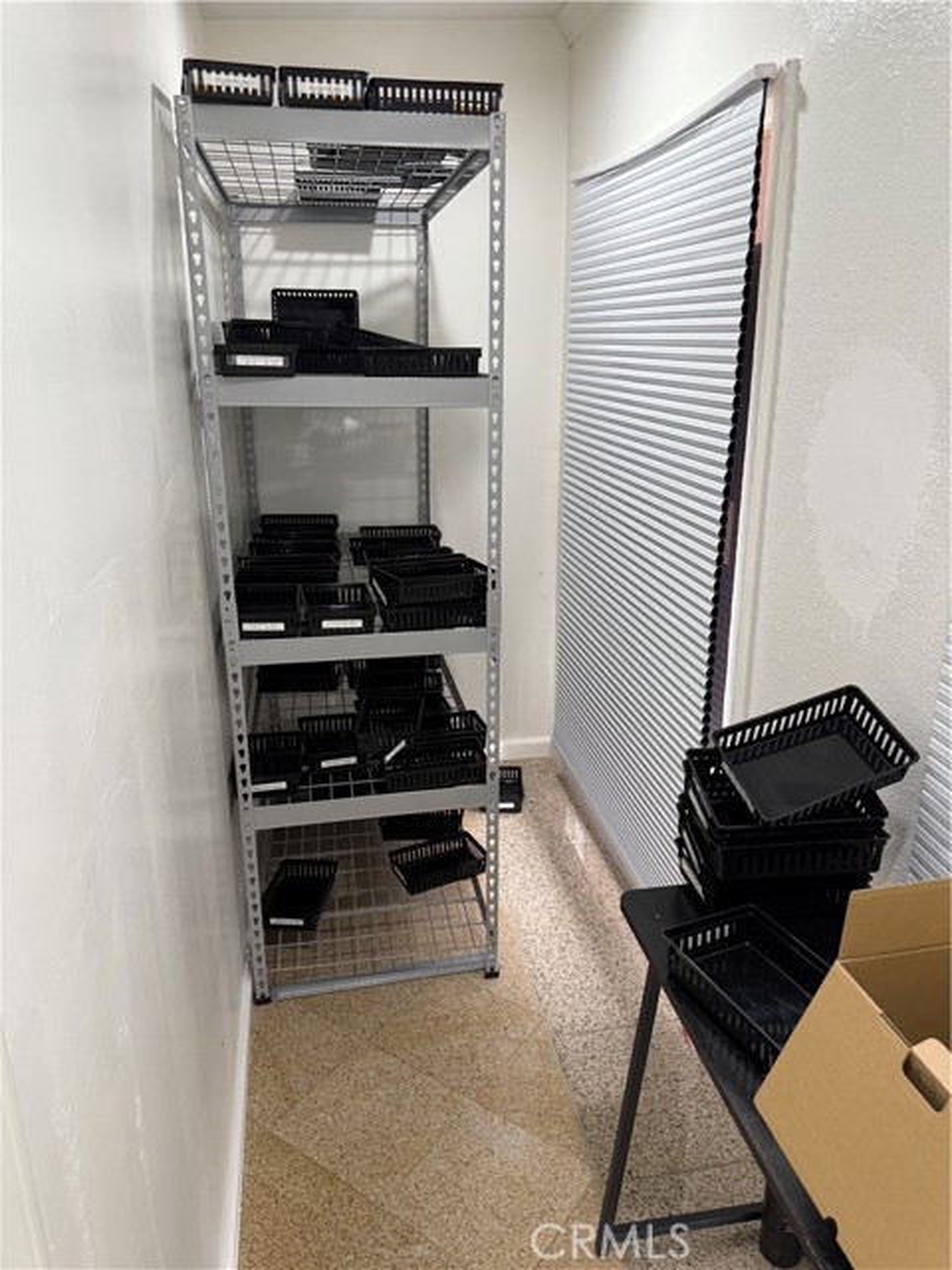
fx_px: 880
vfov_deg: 71.6
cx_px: 476
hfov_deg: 56.8
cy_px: 635
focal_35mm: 24
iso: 200
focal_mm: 6.76
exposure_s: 1/60
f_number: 1.78
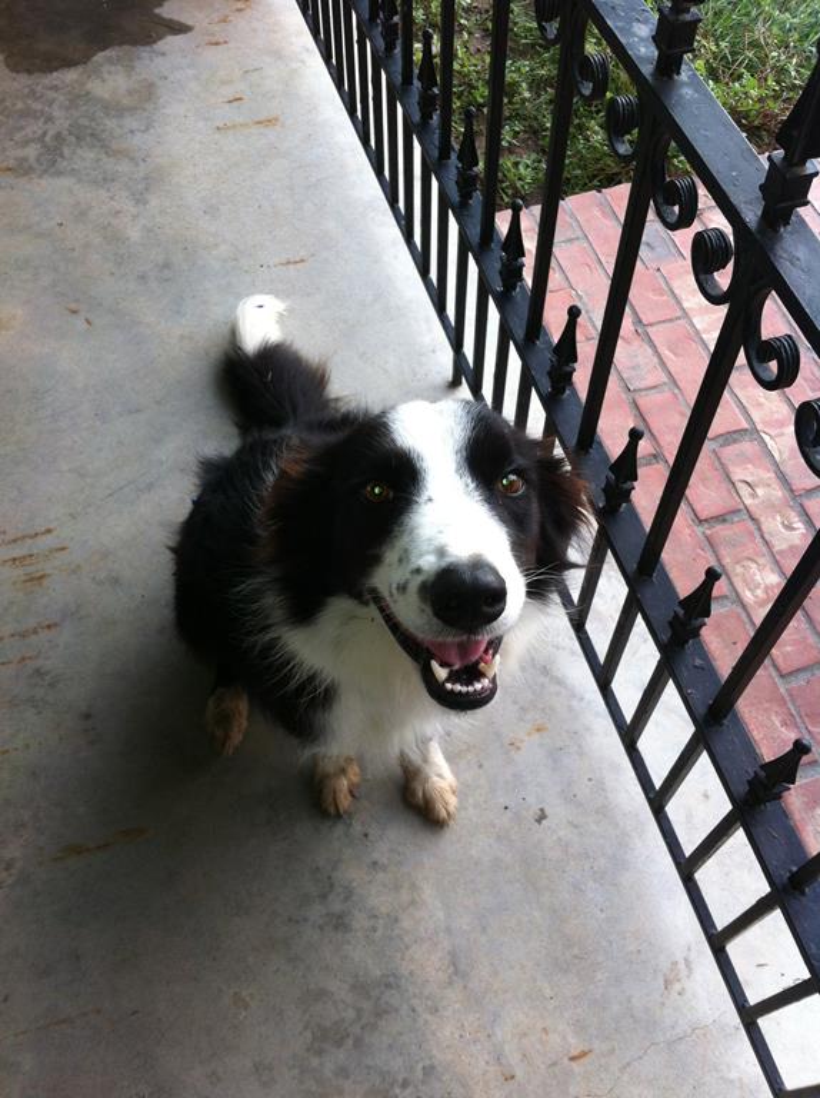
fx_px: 1108
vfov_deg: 52.7
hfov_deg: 40.6
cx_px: 410
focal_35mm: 35
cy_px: 549
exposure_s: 1/120
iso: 80
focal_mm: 3.85
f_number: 2.8
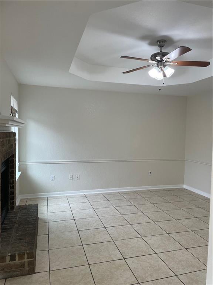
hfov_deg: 53.1
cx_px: 106
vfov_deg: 67.3
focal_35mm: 26
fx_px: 213
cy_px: 142
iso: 100
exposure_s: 1/120
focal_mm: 4.2
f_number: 1.6
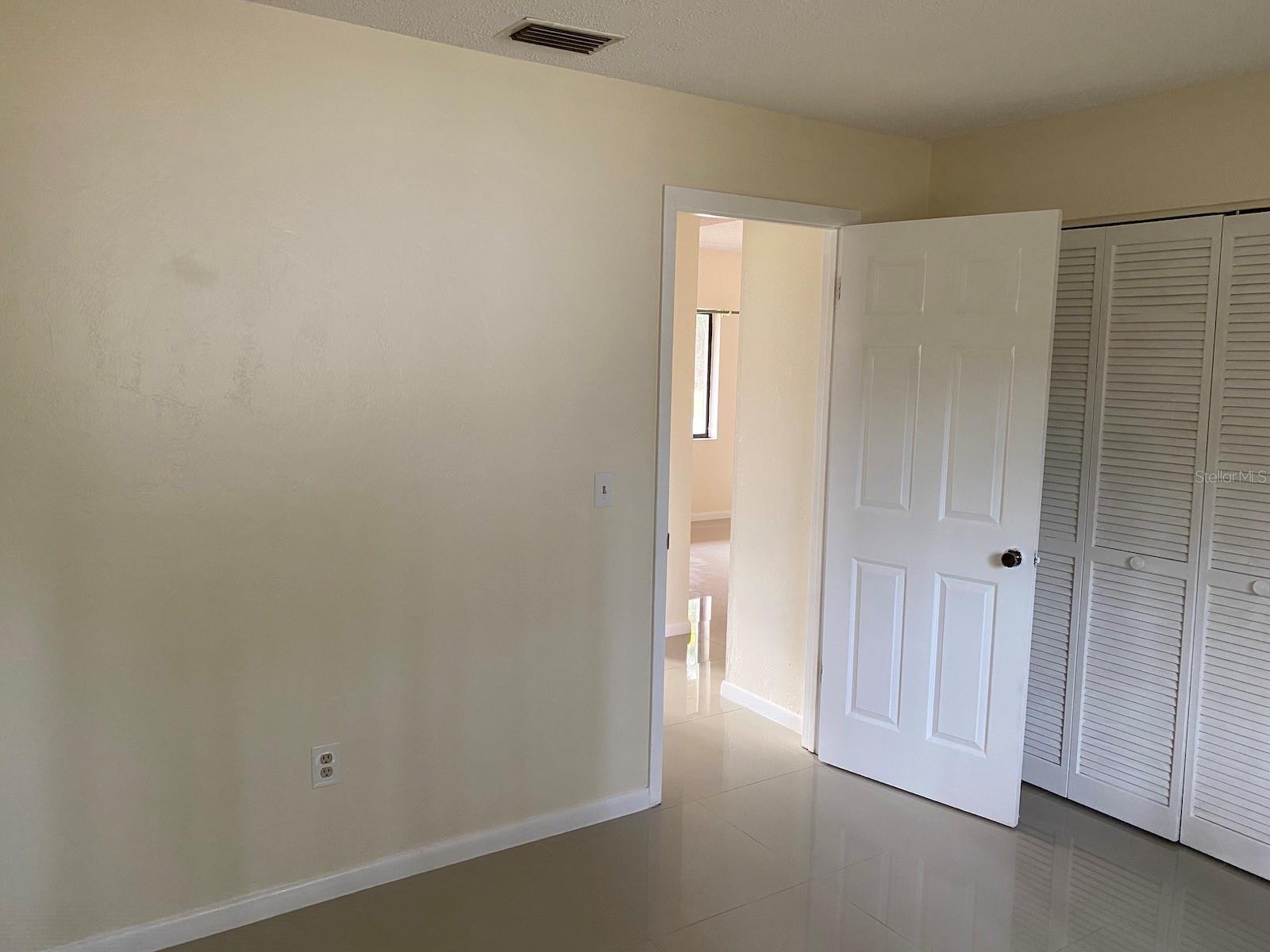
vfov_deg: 53.1
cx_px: 635
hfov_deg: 67.3
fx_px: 954
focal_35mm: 26
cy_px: 476
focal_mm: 4.25
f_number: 1.8
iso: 200
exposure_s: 1/60
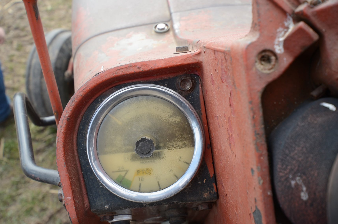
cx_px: 169
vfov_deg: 36.7
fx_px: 337
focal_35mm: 36
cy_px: 112
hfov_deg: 53.2
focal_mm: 24
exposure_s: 1/200
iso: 250
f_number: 6.3
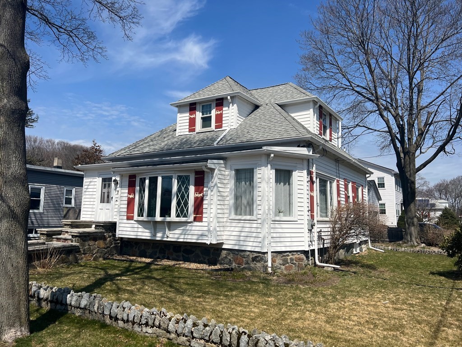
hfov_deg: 67.3
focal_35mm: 26
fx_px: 347
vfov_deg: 53.1
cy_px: 174
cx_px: 231
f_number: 1.5
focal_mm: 5.7
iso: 50
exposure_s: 1/7463
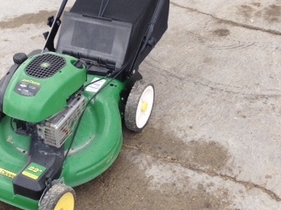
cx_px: 81
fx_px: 519
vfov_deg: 22.7
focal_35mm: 64
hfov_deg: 30.0
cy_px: 53
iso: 50
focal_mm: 4.12
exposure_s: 1/379
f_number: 2.4
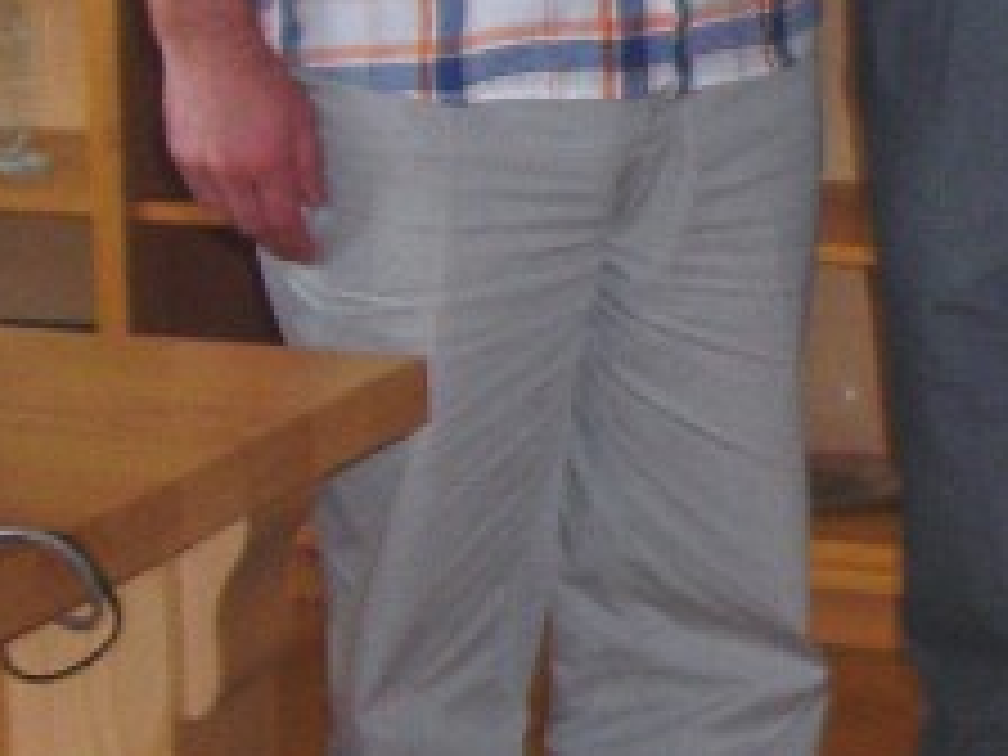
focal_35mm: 174
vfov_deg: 8.5
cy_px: 99
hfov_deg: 10.5
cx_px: 1926
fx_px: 5067
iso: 75
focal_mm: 6.3
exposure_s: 1/60.1
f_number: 3.2
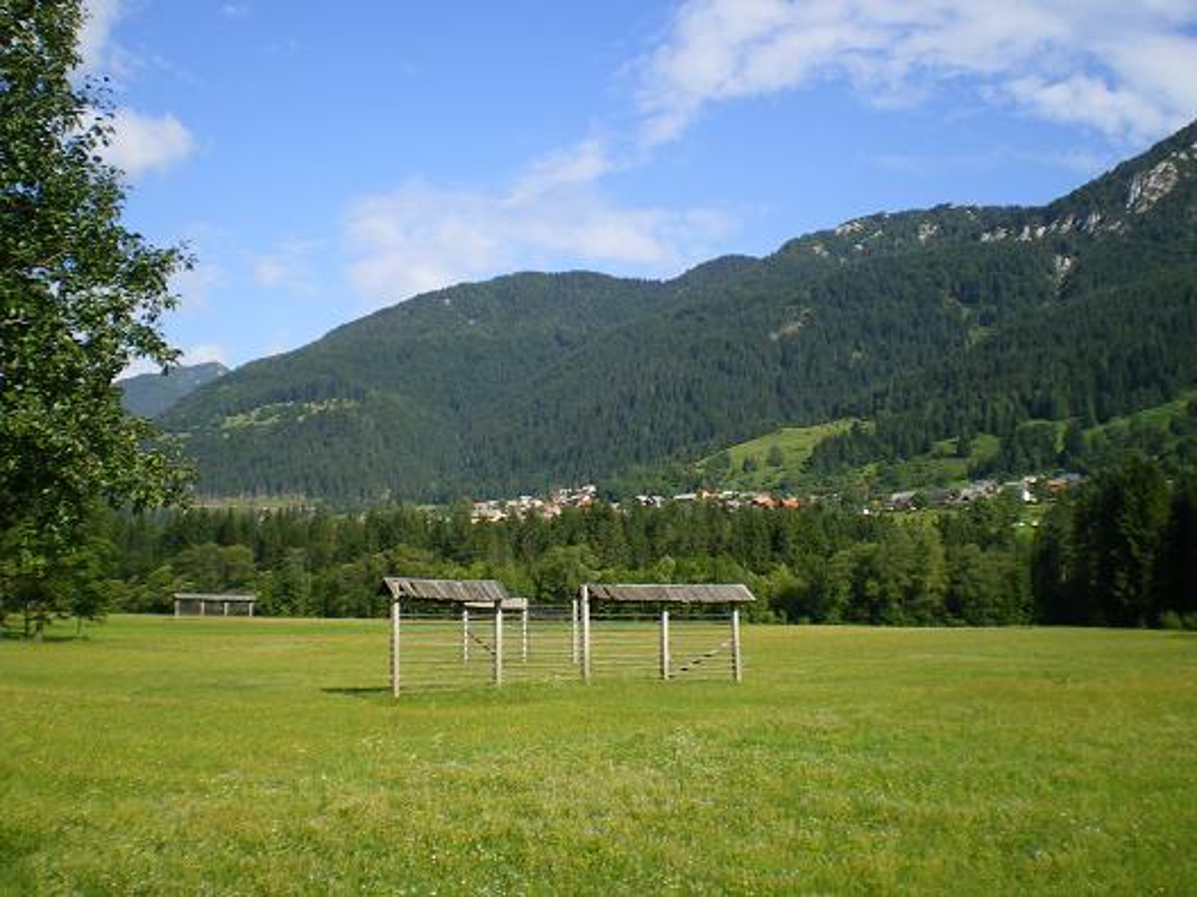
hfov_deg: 49.0
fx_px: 1314
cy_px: 448
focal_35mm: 38
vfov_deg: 37.7
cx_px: 598
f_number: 4.6
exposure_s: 1/250
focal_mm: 6.3
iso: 64
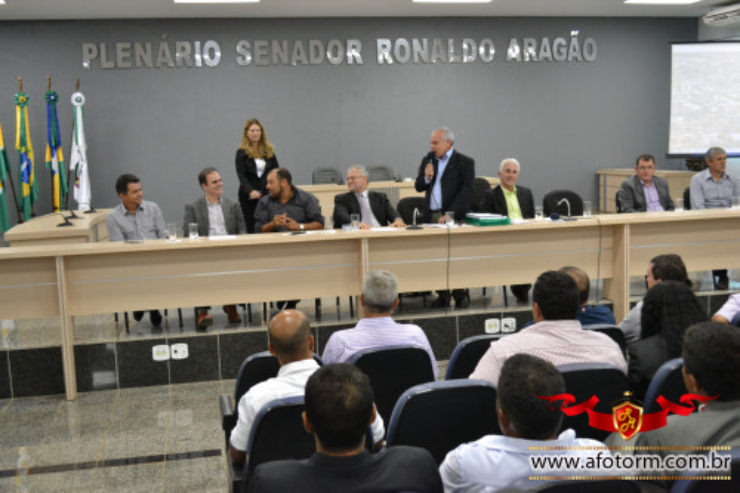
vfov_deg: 34.2
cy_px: 246
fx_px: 801
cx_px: 370
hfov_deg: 49.6
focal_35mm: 39
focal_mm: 26
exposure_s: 1/50
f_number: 4.2
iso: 1600
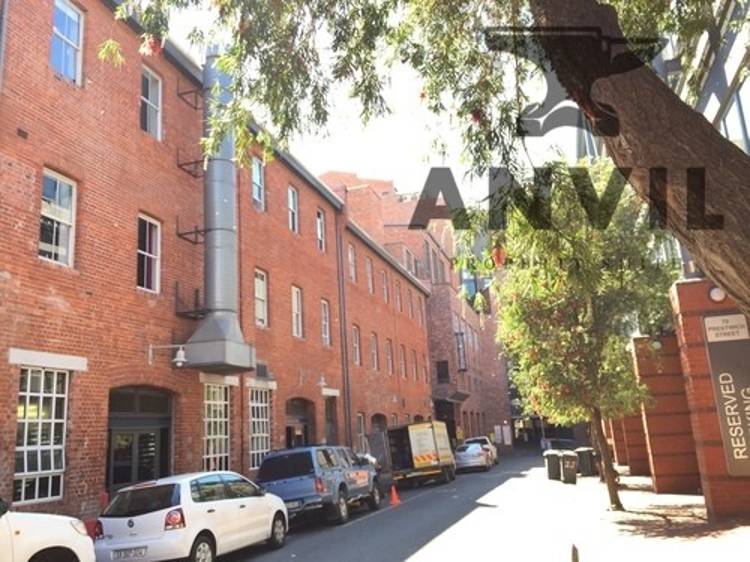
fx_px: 628
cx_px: 375
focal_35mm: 29
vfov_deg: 48.2
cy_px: 281
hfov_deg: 61.7
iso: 32
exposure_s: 1/129
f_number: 2.2
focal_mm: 4.15
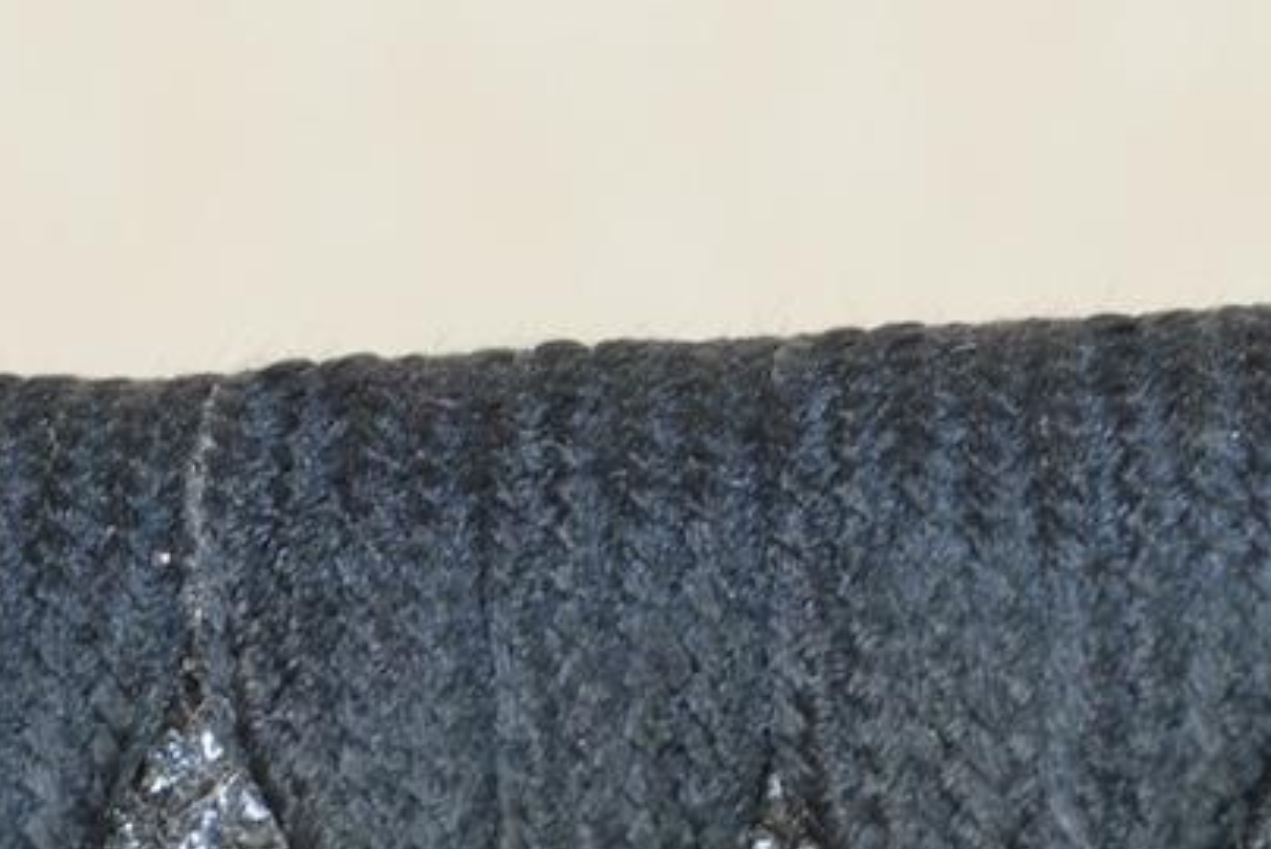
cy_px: 954
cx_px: 661
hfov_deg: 2.9
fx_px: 24757
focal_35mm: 701
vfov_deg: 2.0
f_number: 11
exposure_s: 1/2
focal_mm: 135
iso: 400
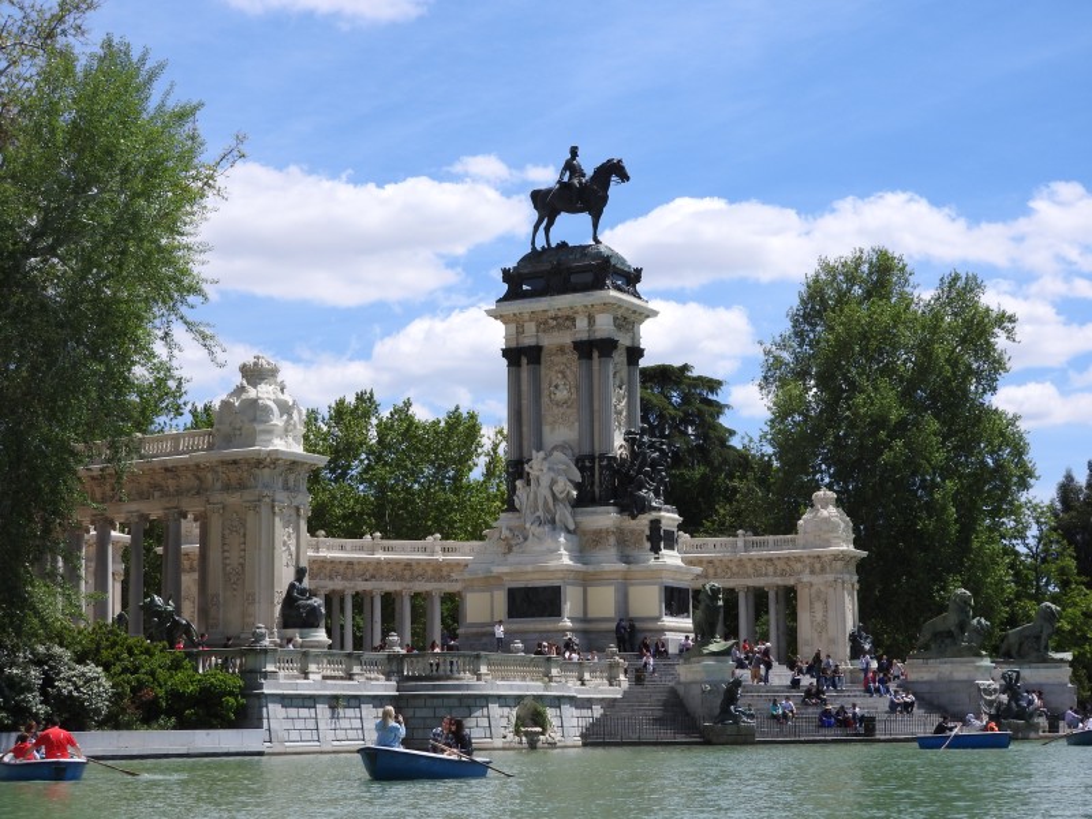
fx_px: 2208
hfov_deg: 27.8
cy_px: 410
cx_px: 546
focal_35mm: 70
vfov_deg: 21.0
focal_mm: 12.5
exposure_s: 1/1000
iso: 100
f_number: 4.5
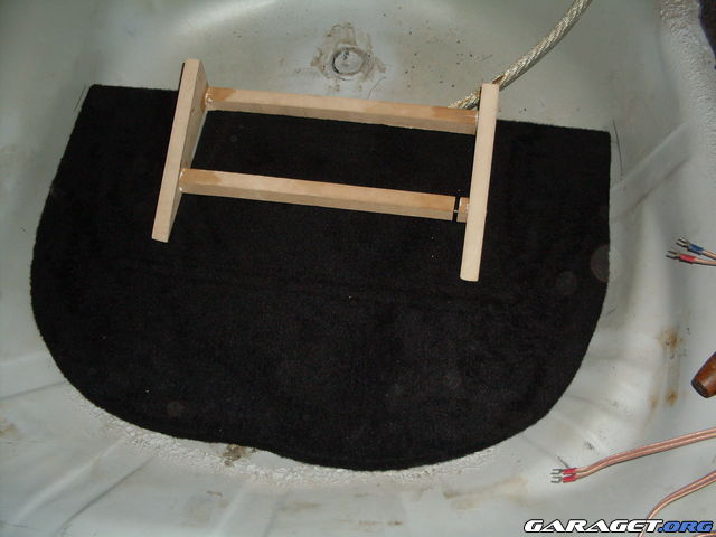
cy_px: 268
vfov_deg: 37.7
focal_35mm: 38
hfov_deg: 49.0
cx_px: 358
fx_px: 786
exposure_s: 1/45
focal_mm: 6.3
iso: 100
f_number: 2.8
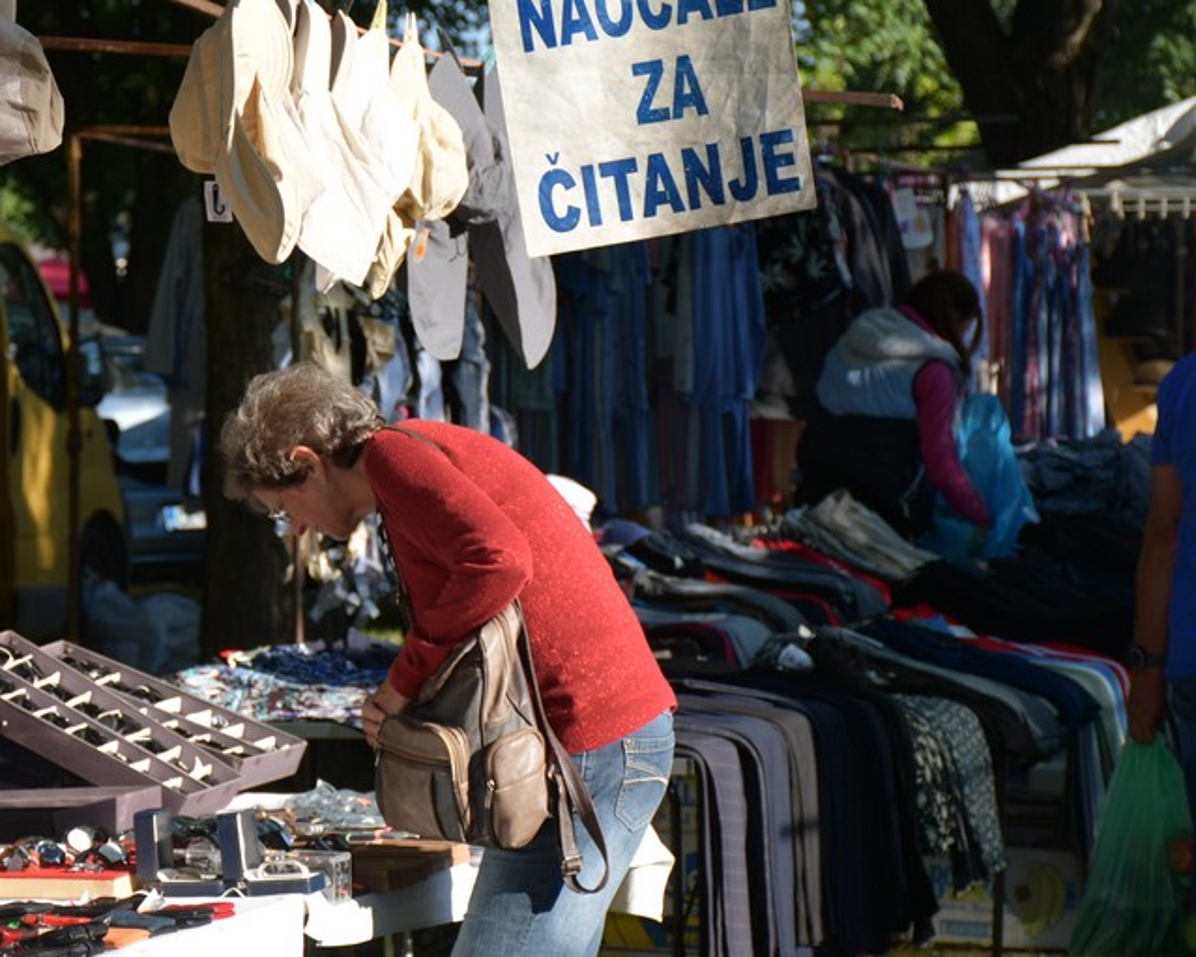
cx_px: 281
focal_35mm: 149
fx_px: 5273
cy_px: 400
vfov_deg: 10.4
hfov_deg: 12.9
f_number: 5
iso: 100
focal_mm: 66
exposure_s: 1/250
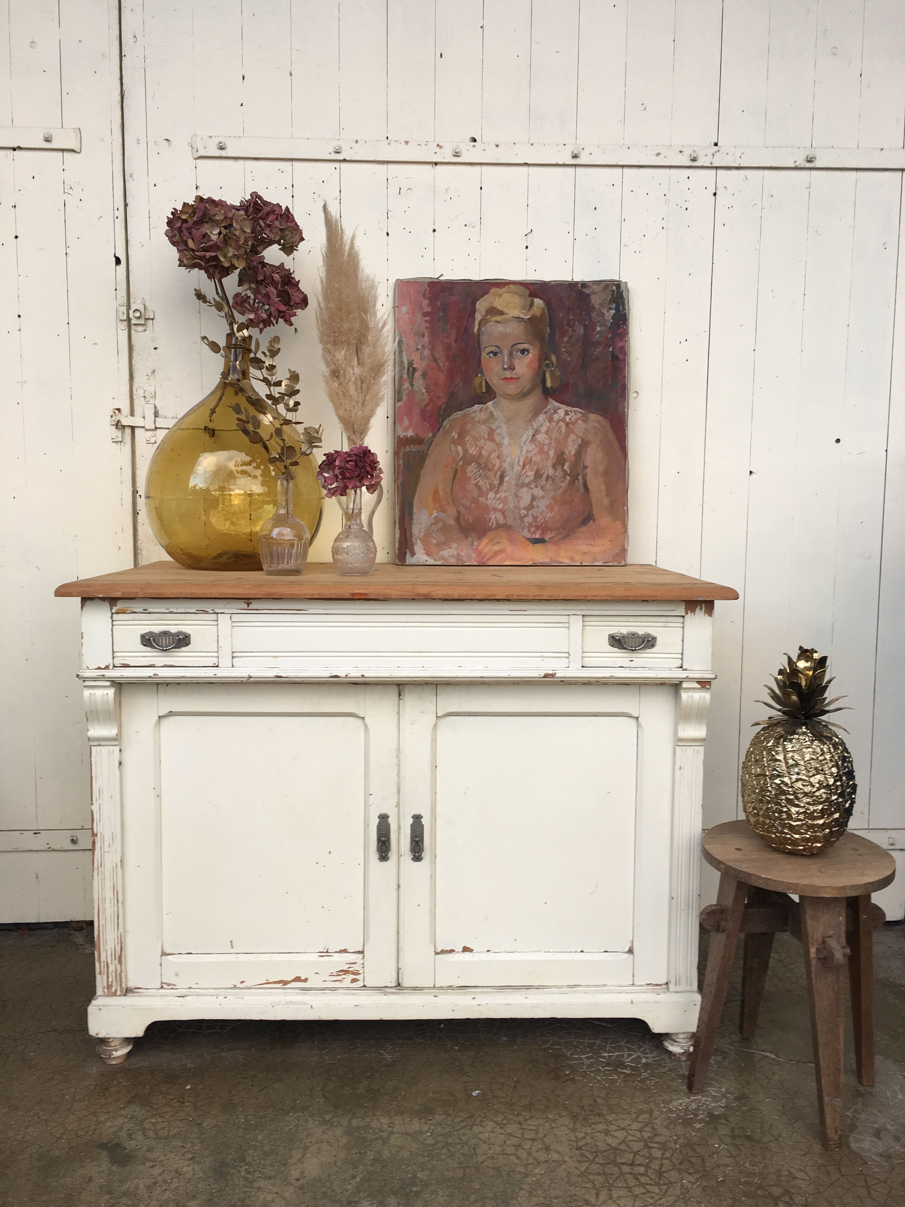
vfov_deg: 61.7
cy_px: 604
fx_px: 1011
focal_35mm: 29
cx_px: 452
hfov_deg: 48.2
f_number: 2.2
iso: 25
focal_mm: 4.15
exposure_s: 1/50
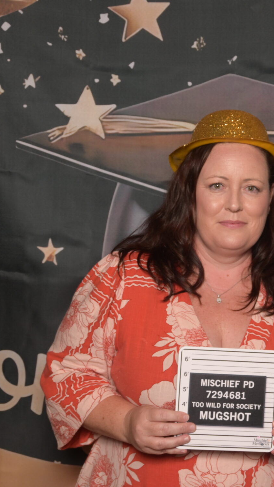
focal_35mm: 81
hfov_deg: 14.8
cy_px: 248
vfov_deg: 26.1
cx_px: 223
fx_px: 1050
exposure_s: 1/60
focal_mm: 30.5
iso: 250
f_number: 4.8
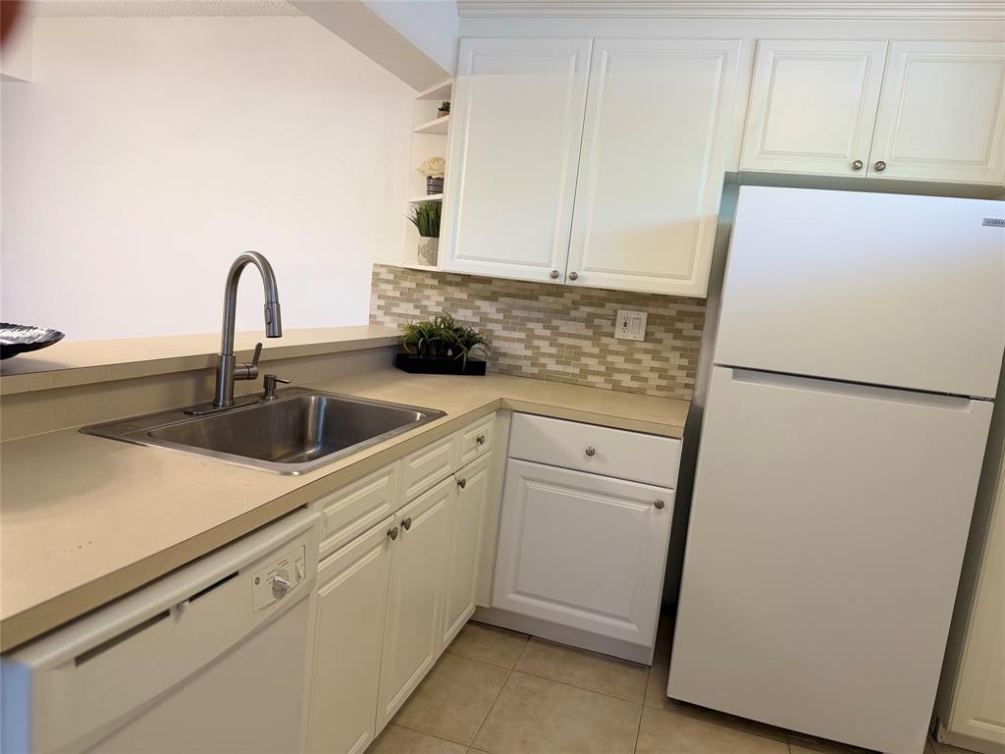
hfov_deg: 71.6
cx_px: 502
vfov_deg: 56.8
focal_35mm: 24
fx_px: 697
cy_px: 377
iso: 160
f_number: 1.78
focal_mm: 6.76
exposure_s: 1/120
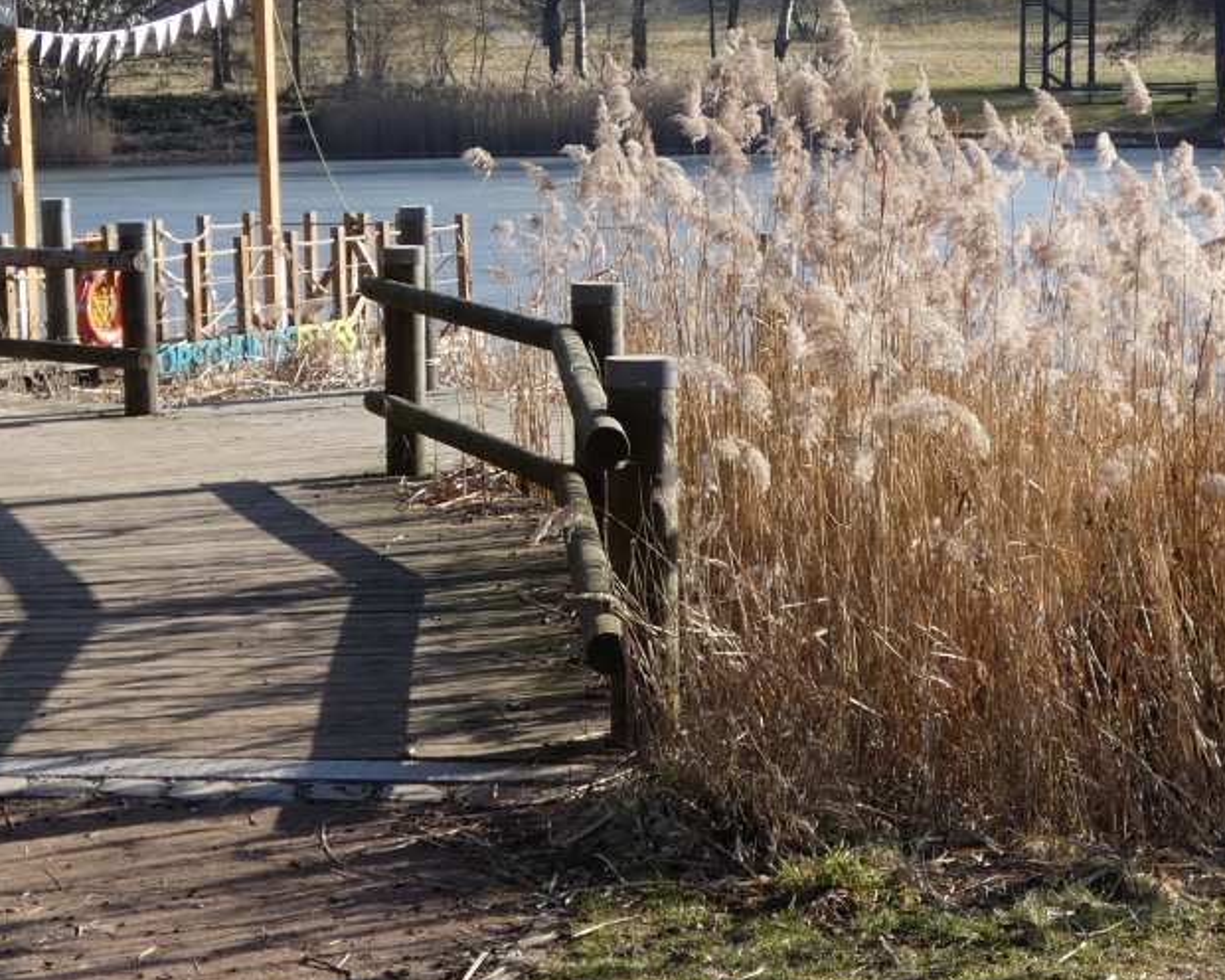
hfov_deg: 22.5
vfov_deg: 18.1
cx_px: 516
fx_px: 3082
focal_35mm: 85
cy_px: 503
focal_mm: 6.5
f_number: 3.5
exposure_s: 1/500
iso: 80
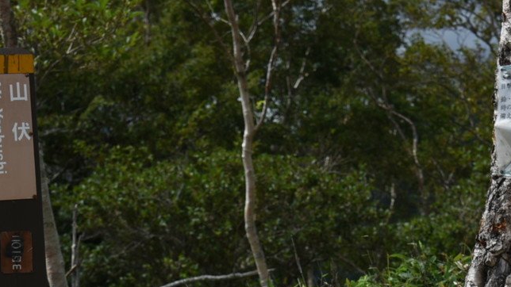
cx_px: 302
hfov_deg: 13.8
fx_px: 2113
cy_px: 507
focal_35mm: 156
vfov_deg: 7.6
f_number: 8
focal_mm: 50
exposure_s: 1/200
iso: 100
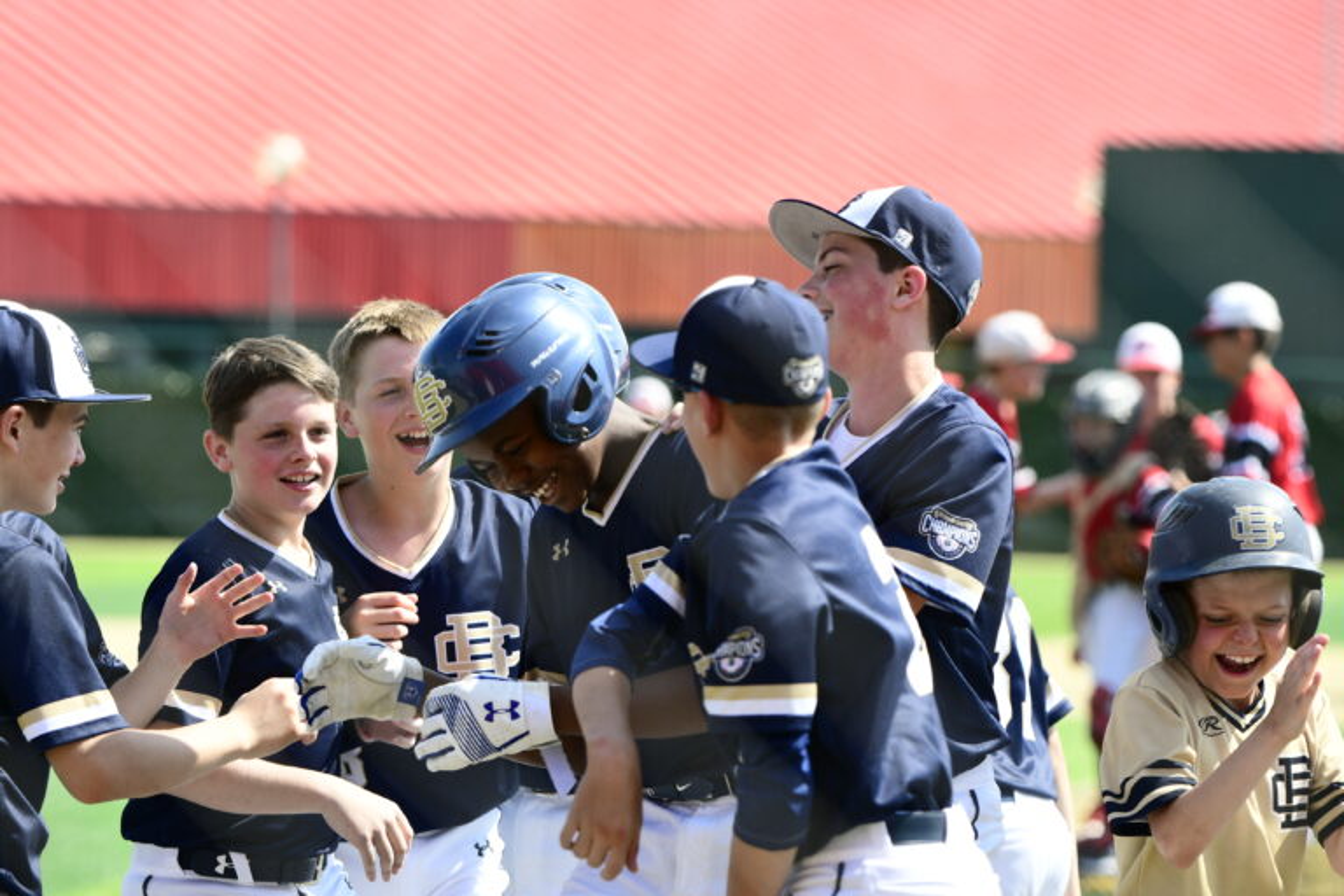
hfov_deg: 10.2
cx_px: 672
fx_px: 7559
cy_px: 448
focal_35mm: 202
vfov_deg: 6.8
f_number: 3.2
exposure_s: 1/2000
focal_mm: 135
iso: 320
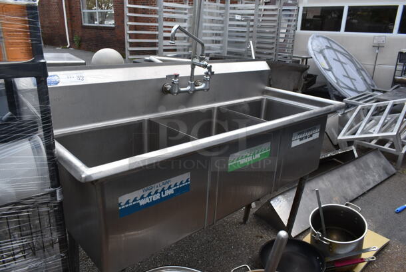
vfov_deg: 48.0
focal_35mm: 27
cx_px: 203
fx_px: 305
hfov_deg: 67.3
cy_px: 136
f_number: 8
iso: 100
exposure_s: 1/100
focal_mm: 18
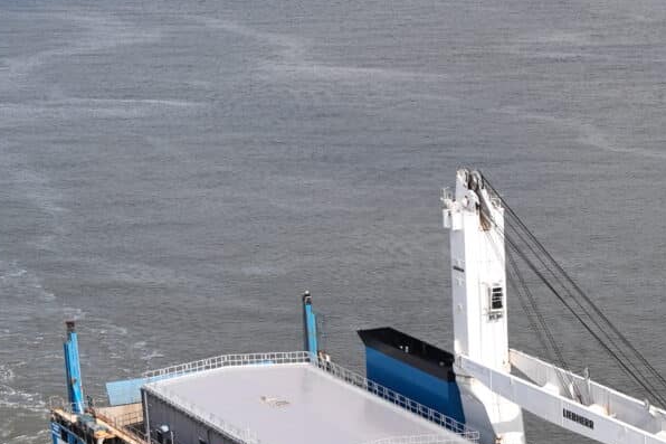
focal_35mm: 134
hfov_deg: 14.9
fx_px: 2478
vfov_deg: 9.9
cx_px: 746
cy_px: 698
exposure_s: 1/80
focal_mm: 35
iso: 100
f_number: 2.8
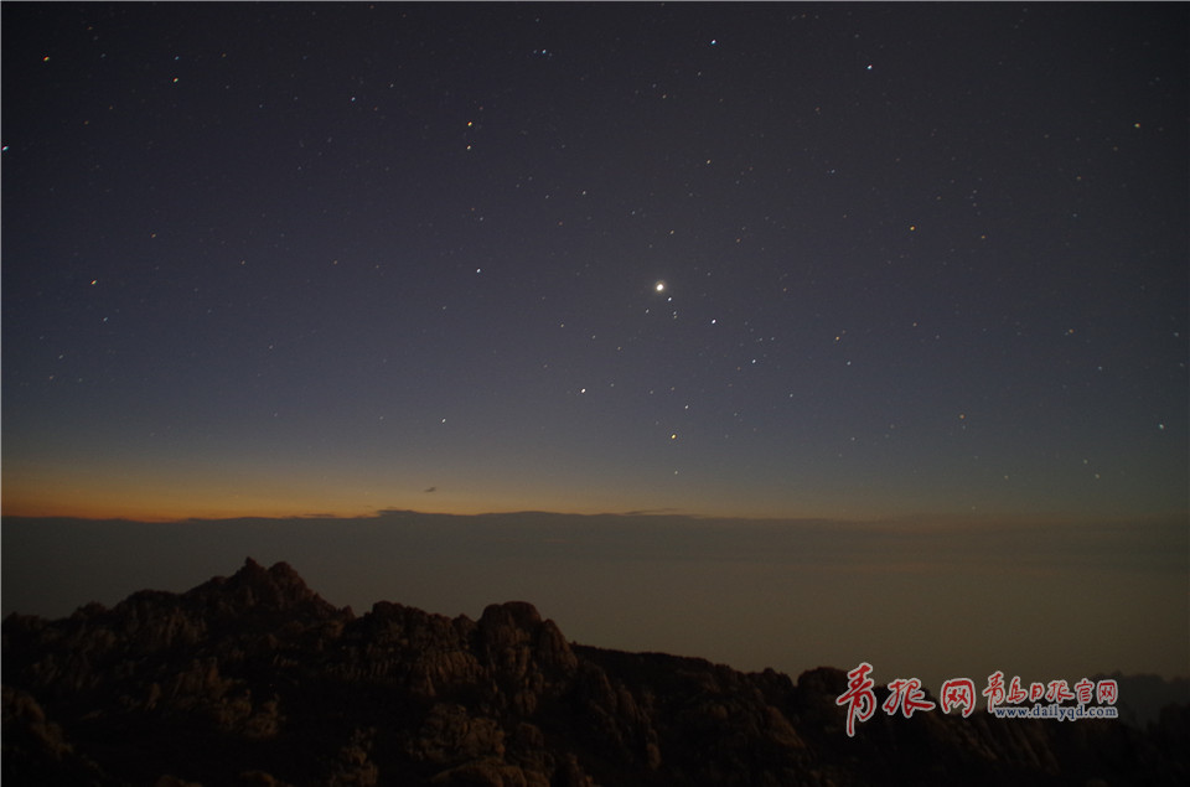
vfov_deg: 47.7
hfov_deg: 67.5
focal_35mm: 27
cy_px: 394
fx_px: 890
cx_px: 595
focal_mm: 18
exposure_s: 30
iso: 800
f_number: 3.5
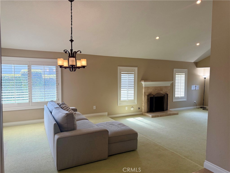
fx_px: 159
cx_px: 115
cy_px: 86
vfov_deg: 56.8
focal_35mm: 24
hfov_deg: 71.6
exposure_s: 1/223
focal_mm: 6.76
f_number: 1.78
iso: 160
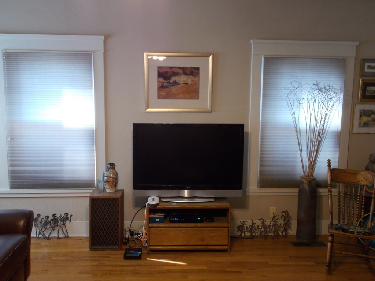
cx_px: 188
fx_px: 368
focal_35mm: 34
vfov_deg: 41.8
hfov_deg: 54.0
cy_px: 140
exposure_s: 1/20
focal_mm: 6
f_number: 3.6
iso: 200
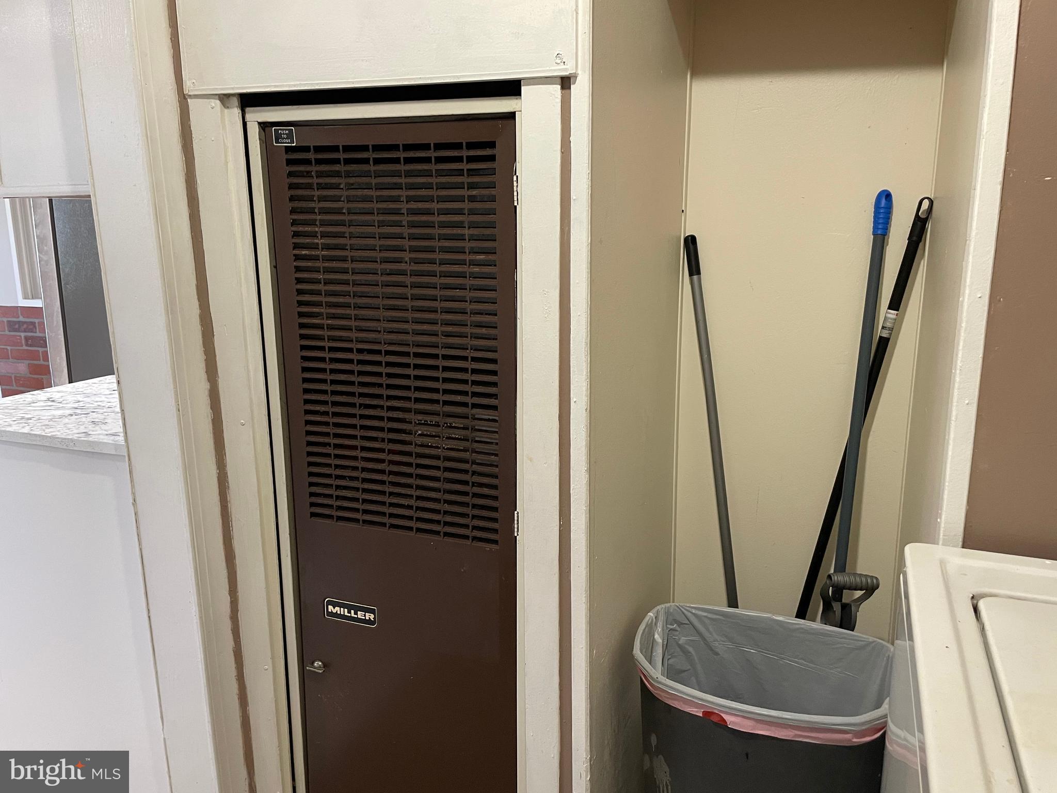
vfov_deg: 53.1
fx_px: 794
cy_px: 396
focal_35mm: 26
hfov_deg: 67.3
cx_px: 528
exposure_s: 1/60
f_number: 1.6
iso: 200
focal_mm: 4.2
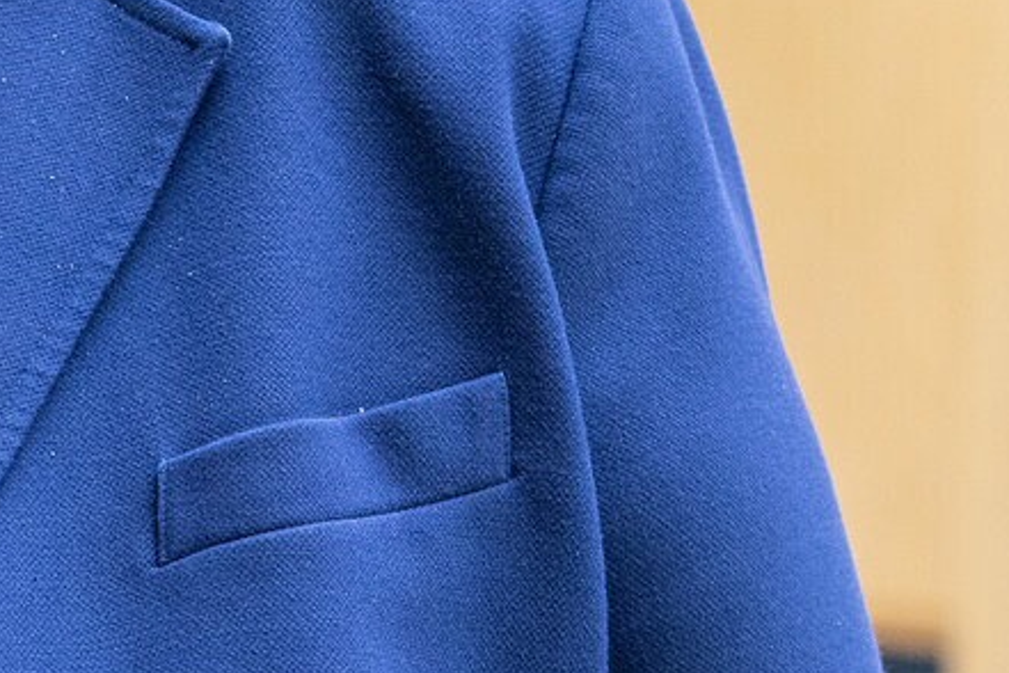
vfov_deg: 4.7
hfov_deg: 6.9
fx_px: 8268
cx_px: -421
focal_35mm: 295
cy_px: 141
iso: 1600
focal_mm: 65
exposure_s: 1/125
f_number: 4
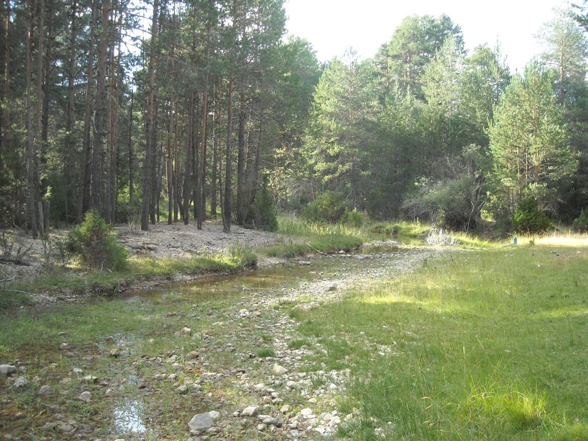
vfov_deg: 40.7
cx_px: 294
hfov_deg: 52.6
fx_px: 595
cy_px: 220
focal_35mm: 35
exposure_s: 1/96
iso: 64
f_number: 2.8
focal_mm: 5.7
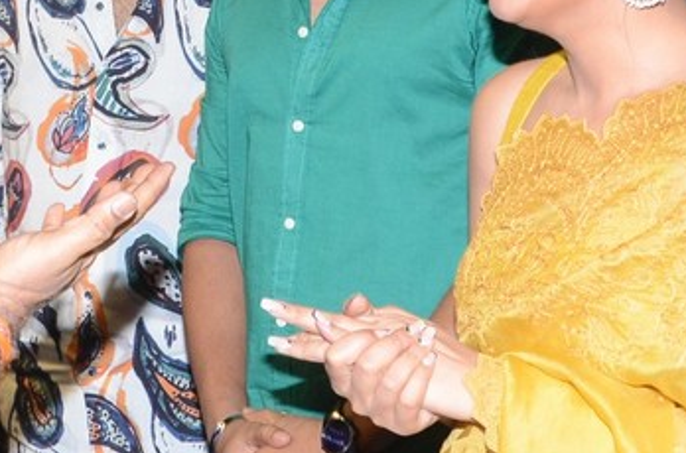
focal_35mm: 125
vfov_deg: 10.9
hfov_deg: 16.2
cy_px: 110
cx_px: 77
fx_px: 2375
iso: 640
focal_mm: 24
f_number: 7.1
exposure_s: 1/125
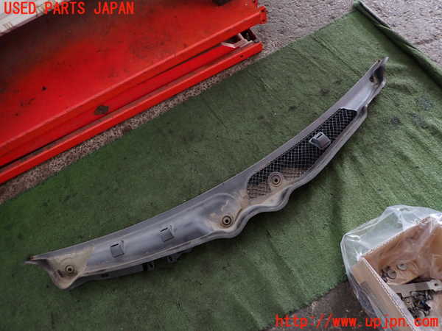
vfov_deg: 54.9
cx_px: 221
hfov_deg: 69.4
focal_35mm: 25
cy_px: 166
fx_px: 319
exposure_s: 1/50
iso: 200
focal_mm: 4.5
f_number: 2
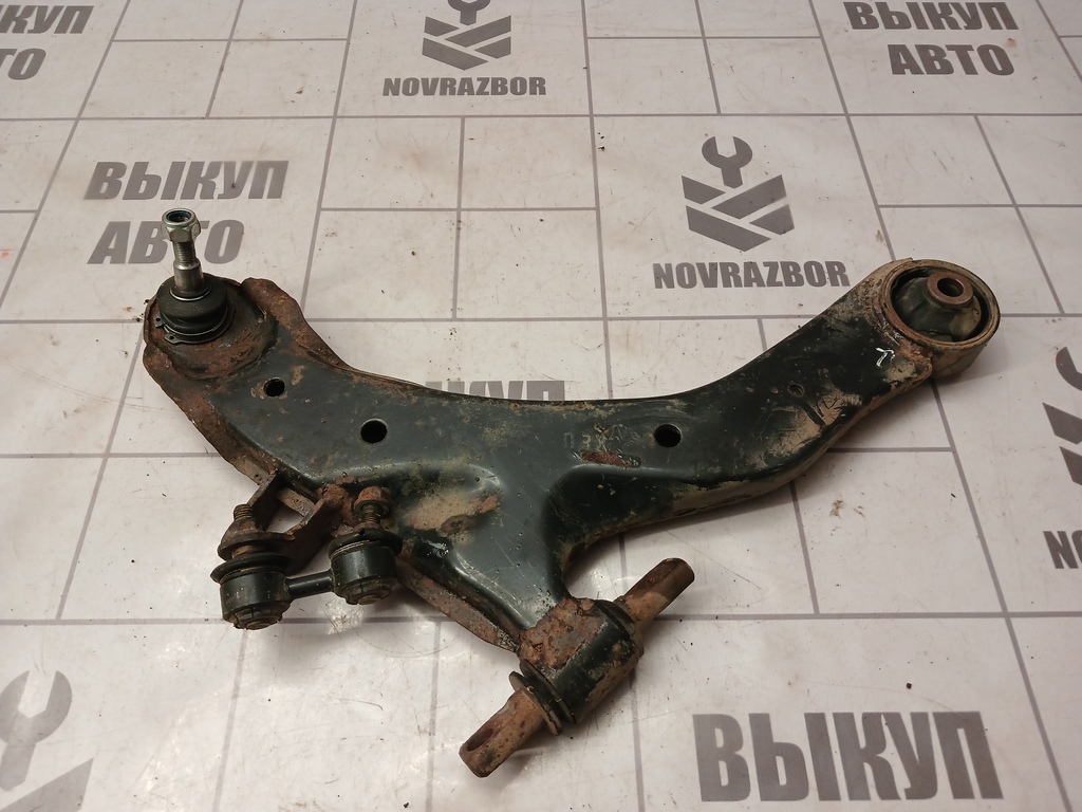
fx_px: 844
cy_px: 406
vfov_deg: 51.4
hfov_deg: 65.3
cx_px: 541
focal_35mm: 27
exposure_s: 1/50
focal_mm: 4
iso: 125
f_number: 1.8
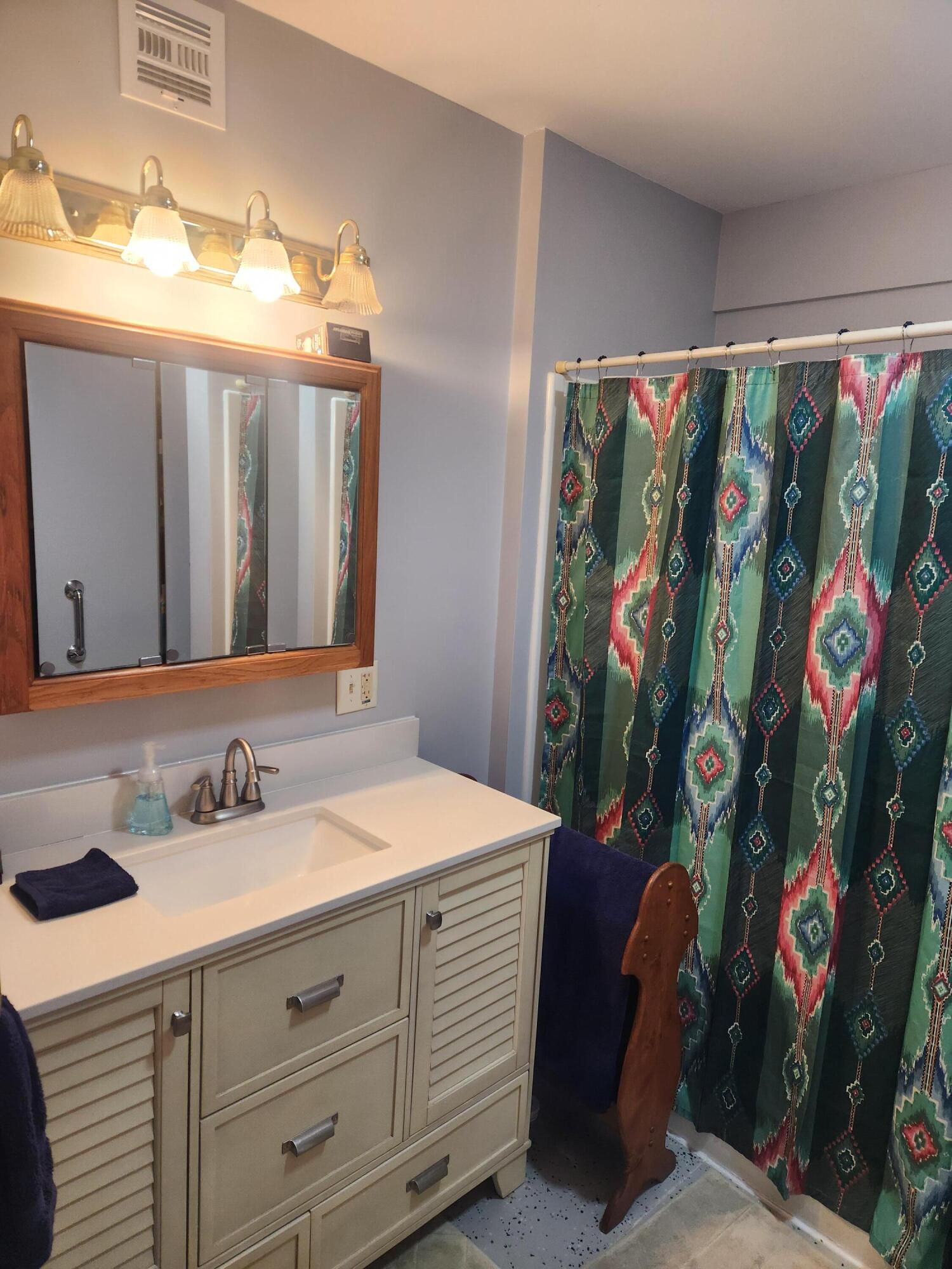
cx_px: 476
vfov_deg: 73.9
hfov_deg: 58.9
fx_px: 843
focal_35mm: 23
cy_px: 634
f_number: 1.8
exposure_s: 1/120
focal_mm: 5.4
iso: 200
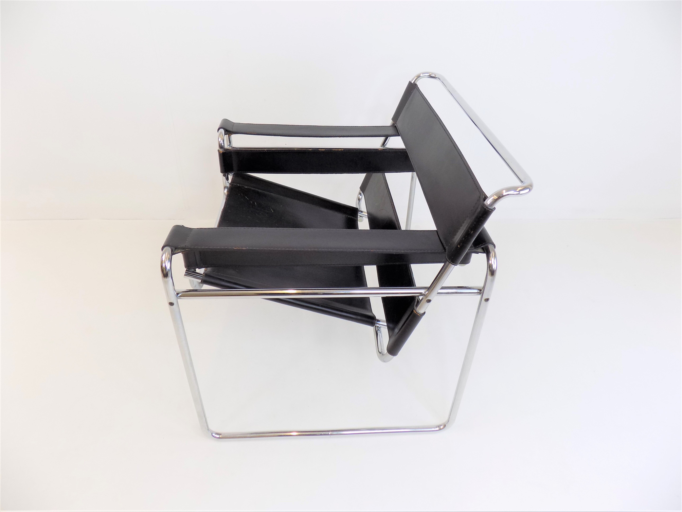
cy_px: 256
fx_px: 453
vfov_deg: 58.9
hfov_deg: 73.9
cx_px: 341
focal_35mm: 23
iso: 80
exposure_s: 1/40
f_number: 3.1
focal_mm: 4
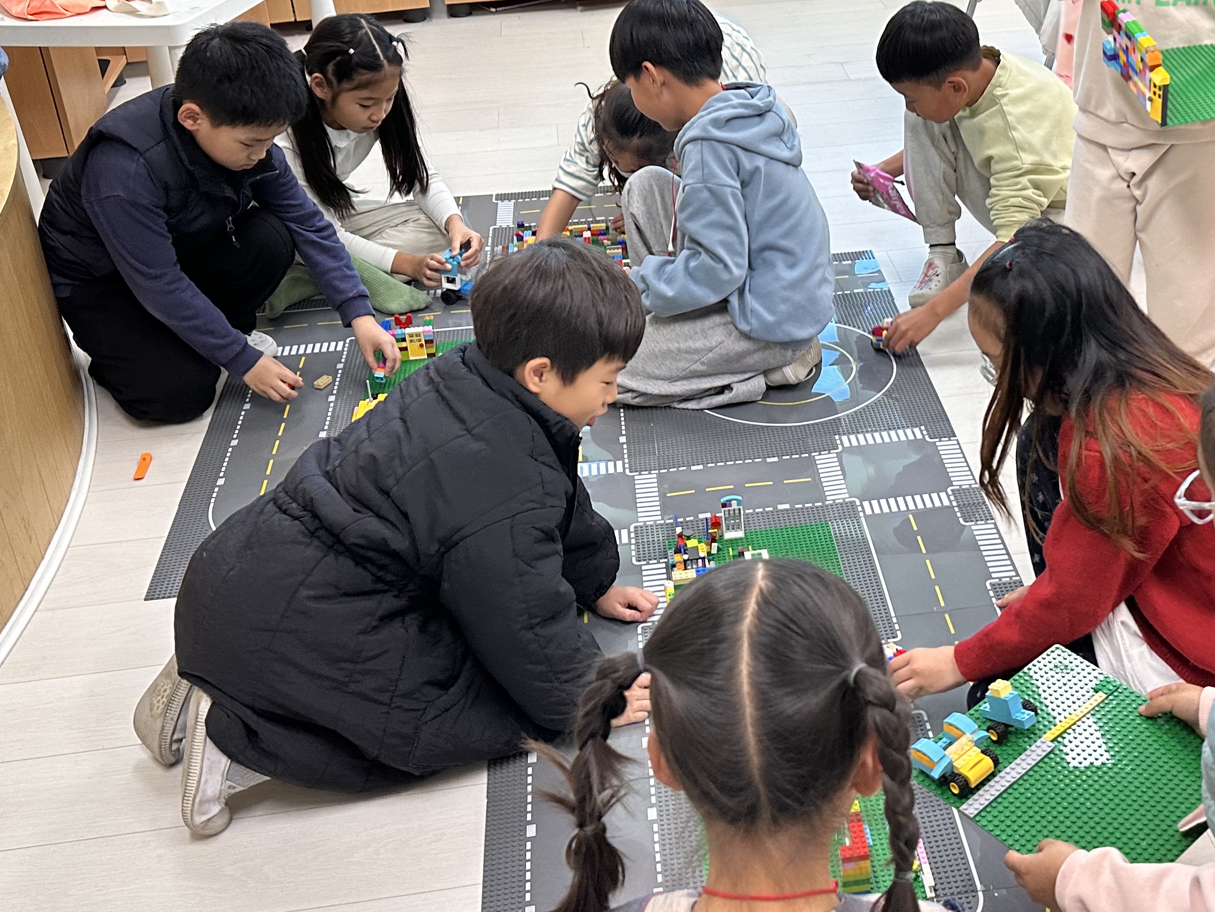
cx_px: 827
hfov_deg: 41.4
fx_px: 1580
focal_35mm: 45
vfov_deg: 32.1
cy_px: 353
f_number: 1.78
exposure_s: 1/120
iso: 200
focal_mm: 6.86
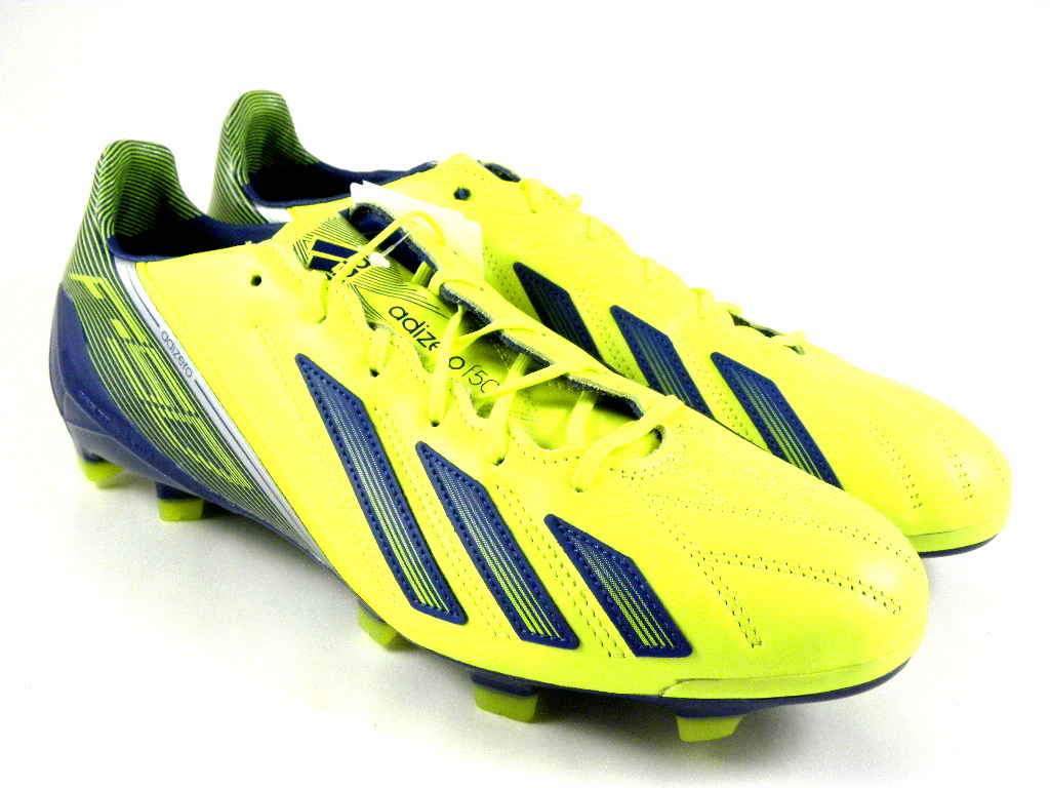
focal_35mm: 46
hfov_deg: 41.2
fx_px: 1395
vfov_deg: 31.5
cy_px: 394
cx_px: 525
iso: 330
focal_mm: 8.2
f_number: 4.5
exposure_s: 1/57.2
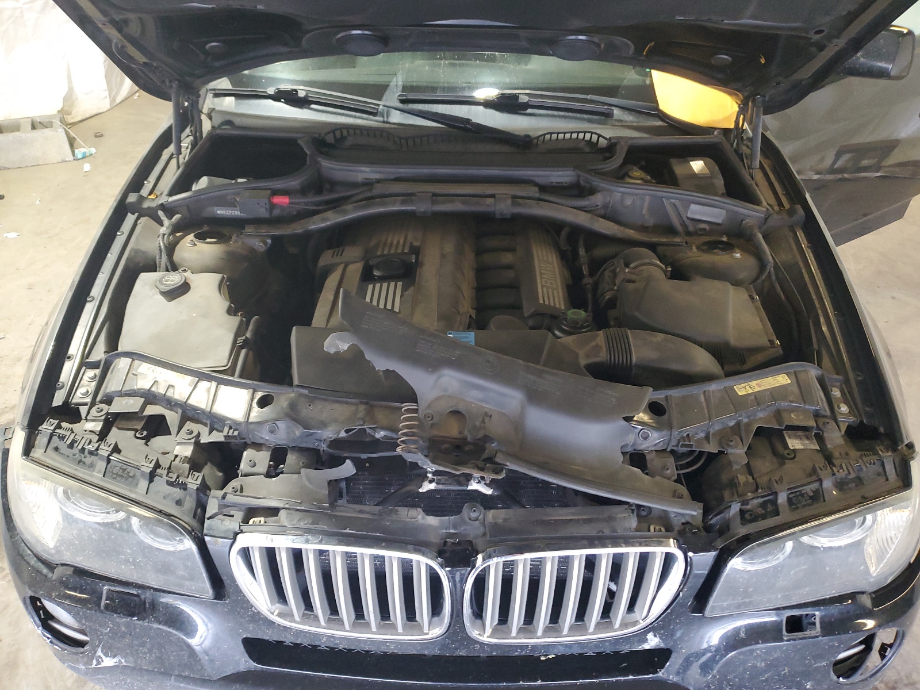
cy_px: 345
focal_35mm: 26
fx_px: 691
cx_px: 460
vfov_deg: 53.1
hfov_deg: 67.3
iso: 216
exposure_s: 1/60.2
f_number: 1.5
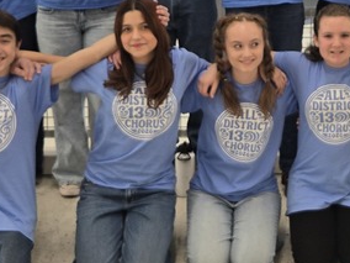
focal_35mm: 83
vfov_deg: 17.5
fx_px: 839
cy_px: 33
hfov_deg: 23.1
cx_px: 298
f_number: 1.8
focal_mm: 5.4
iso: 80
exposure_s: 1/120
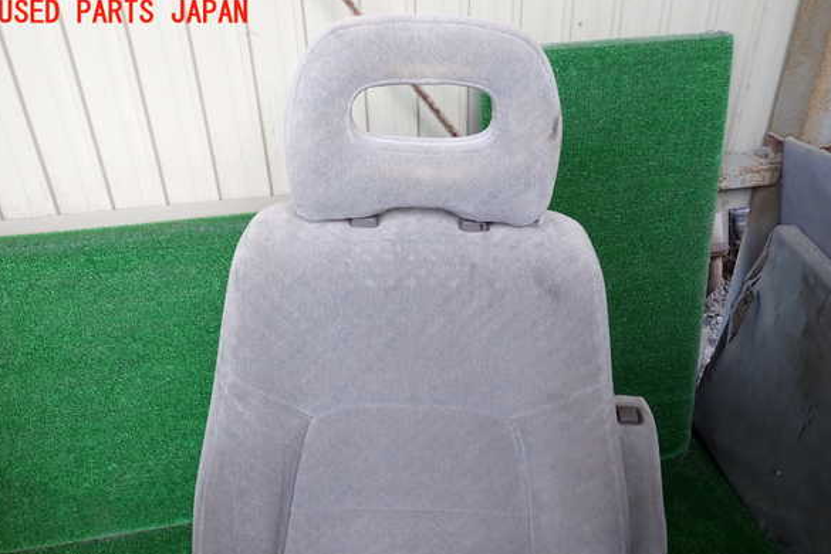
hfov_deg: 58.7
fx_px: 739
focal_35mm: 32
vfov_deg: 41.0
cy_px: 315
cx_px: 416
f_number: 2.3
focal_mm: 5.4
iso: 125
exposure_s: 1/125
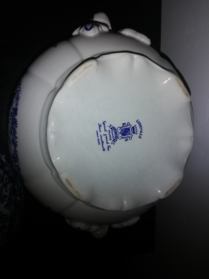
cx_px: 104
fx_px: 209
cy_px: 140
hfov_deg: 53.1
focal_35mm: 26
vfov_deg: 67.3
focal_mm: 3.81
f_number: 2.2
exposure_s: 1/100
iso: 80
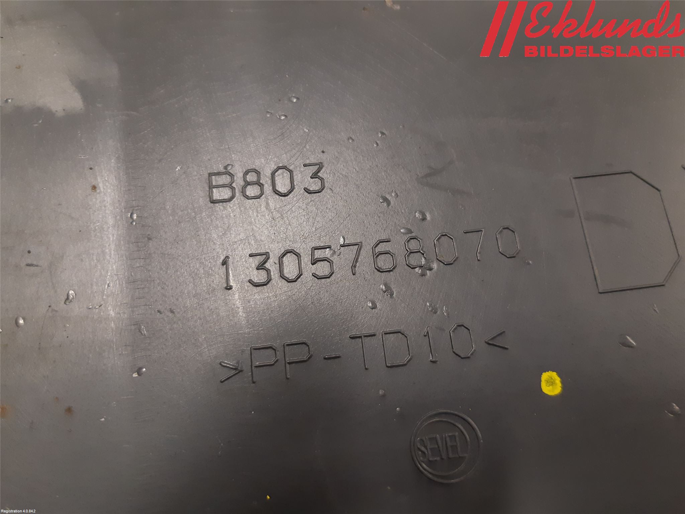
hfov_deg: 67.3
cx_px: 342
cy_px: 257
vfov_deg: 53.1
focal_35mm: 26
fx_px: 515
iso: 200
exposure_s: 1/50
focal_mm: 3.93
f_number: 1.7
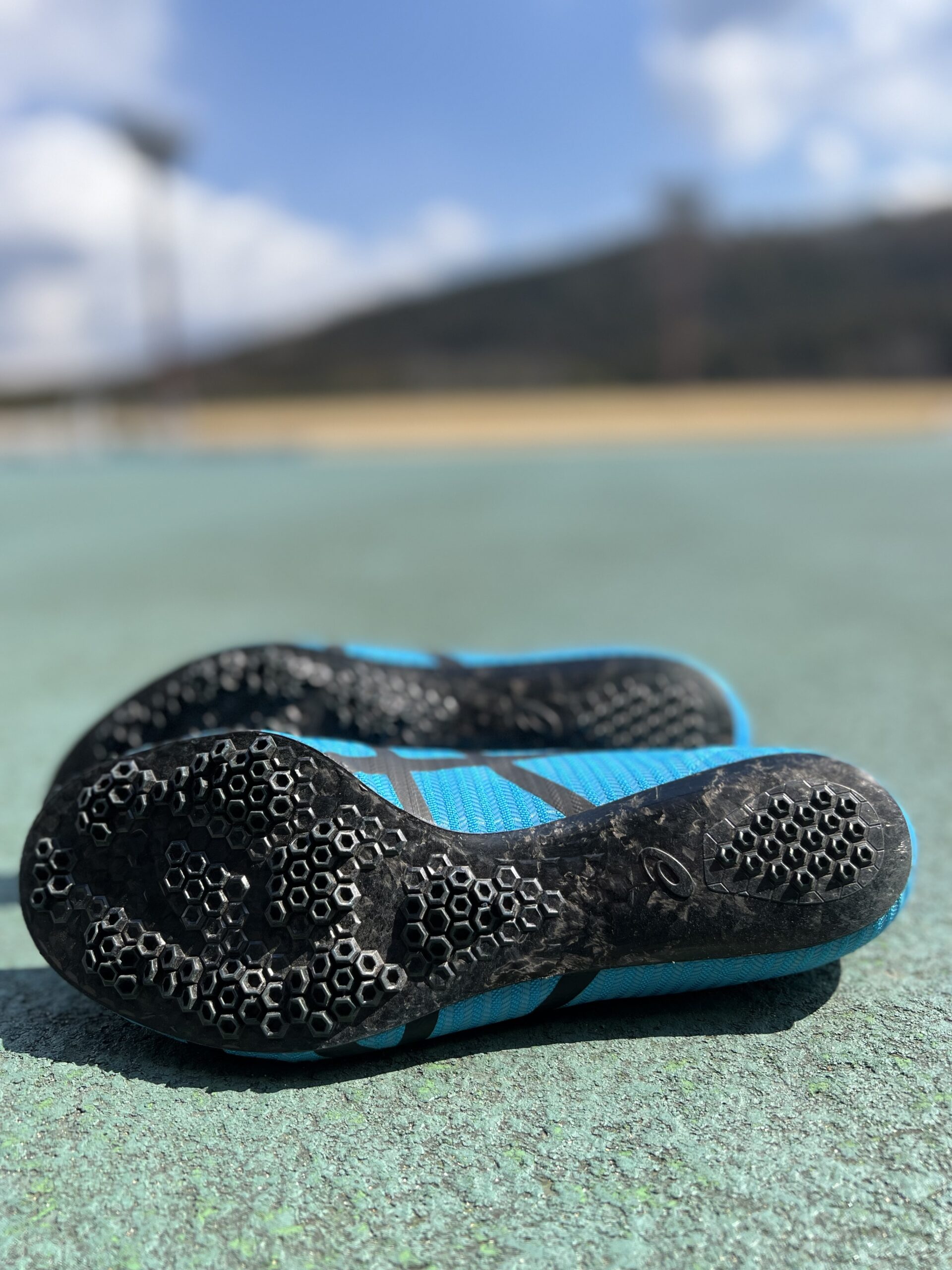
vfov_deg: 67.3
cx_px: 476
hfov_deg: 53.1
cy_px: 635
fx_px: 953
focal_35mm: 26
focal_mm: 5.7
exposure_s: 1/2165
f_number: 1.5
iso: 50
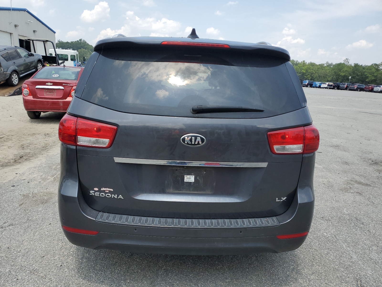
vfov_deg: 53.1
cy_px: 144
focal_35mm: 26
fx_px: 287
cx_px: 191
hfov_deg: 67.3
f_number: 1.5
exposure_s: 1/2500
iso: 50
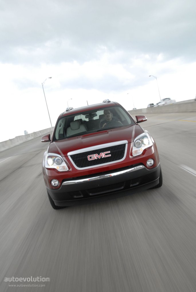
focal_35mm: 33
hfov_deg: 40.1
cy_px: 146
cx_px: 98
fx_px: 269
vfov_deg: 57.2
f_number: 11
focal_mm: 22
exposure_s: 1/30
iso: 400
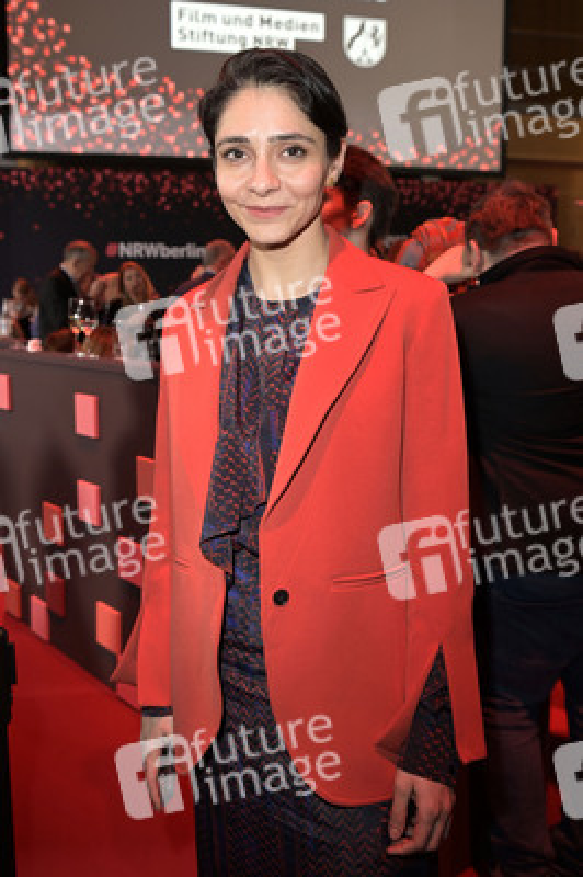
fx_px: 779
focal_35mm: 32
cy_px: 438
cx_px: 292
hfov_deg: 41.0
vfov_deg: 58.8
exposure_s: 1/40
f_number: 4.5
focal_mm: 32
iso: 1000
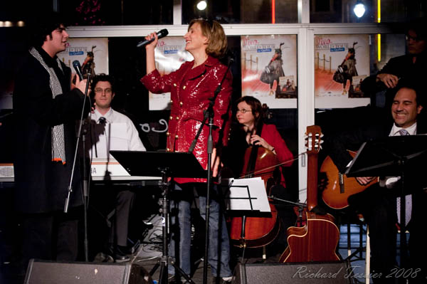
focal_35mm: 52
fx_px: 622
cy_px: 142
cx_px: 214
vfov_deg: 25.7
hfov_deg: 37.9
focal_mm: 35
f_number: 2.8
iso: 800
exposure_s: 1/90
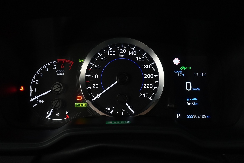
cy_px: 82
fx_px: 163
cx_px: 122
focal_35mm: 24
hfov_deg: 73.7
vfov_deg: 53.1
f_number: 2.5
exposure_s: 1/50
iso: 1000
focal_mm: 8.8
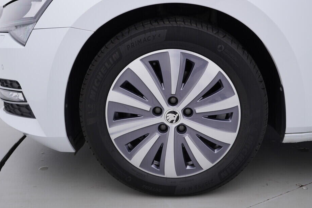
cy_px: 112
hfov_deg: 48.4
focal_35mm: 40
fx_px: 347
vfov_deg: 33.4
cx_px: 171
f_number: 4
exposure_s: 1/60
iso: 125
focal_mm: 24
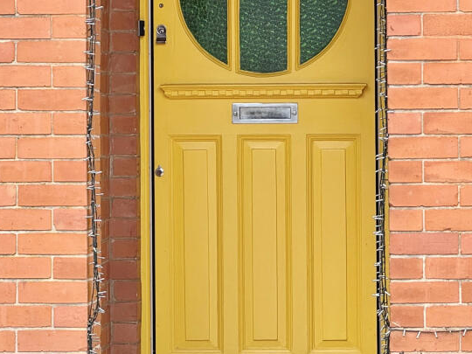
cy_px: 161
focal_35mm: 146
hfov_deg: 13.5
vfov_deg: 10.2
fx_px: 1991
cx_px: 353
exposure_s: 1/213
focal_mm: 9
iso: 25
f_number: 2.8
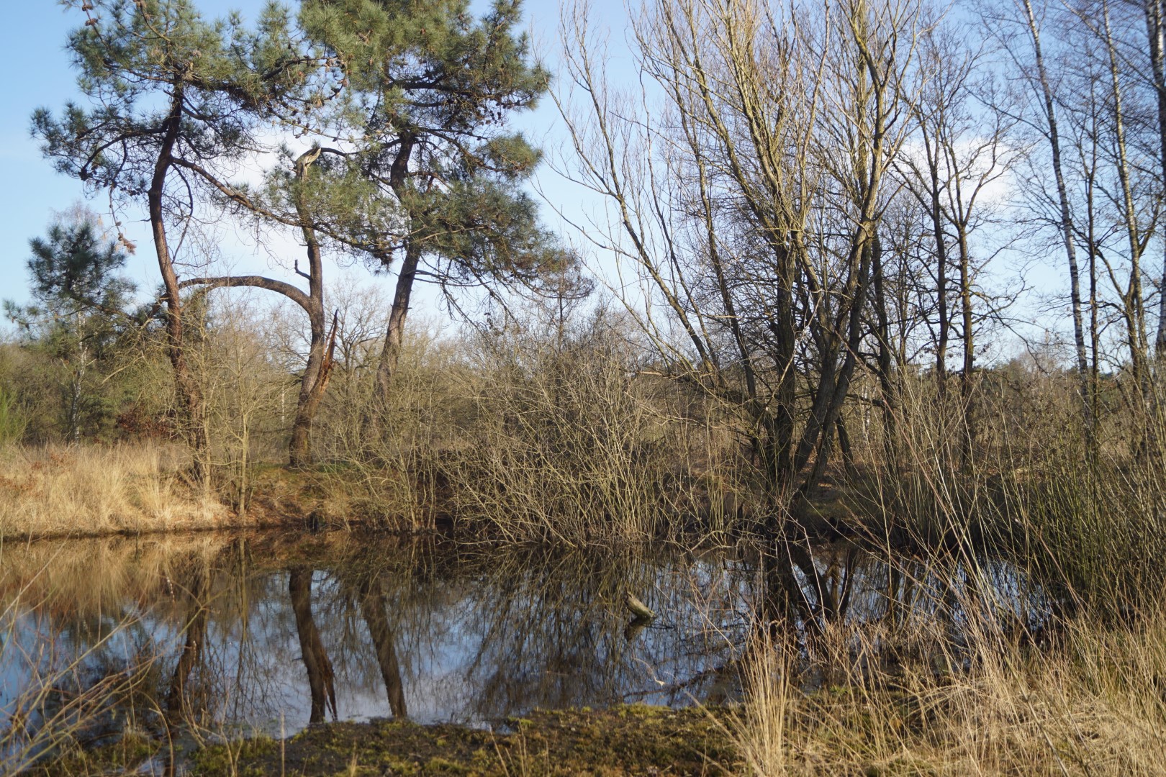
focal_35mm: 33
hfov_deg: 57.2
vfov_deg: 40.0
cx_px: 583
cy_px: 388
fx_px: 1069
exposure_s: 1/640
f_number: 7.1
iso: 200
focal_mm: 22
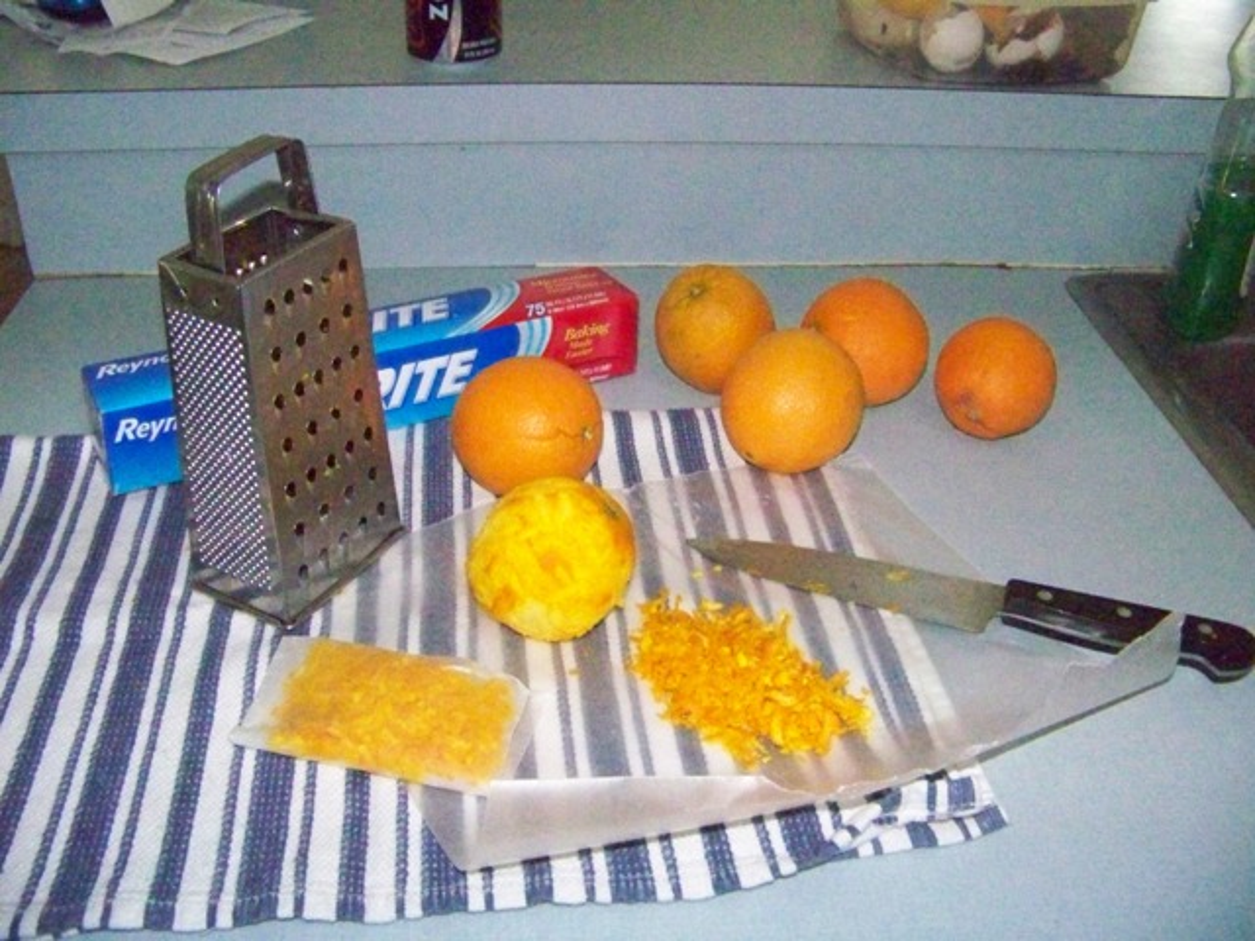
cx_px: 628
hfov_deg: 51.4
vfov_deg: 39.7
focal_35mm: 36
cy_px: 470
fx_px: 1305
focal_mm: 5.85
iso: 1600
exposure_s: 1/500
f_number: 2.8
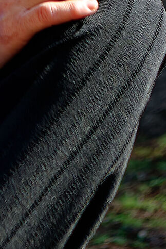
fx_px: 2298
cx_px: -192
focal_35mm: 333
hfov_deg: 4.1
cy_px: -77
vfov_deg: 6.1
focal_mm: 45
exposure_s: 1/250
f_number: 4
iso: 100
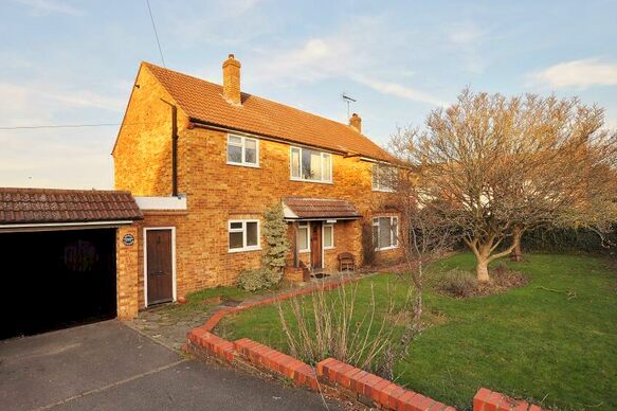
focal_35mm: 18
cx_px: 268
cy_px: 211
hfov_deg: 89.5
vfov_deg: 67.3
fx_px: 308
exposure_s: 1/160
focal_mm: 10
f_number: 6.3
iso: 200
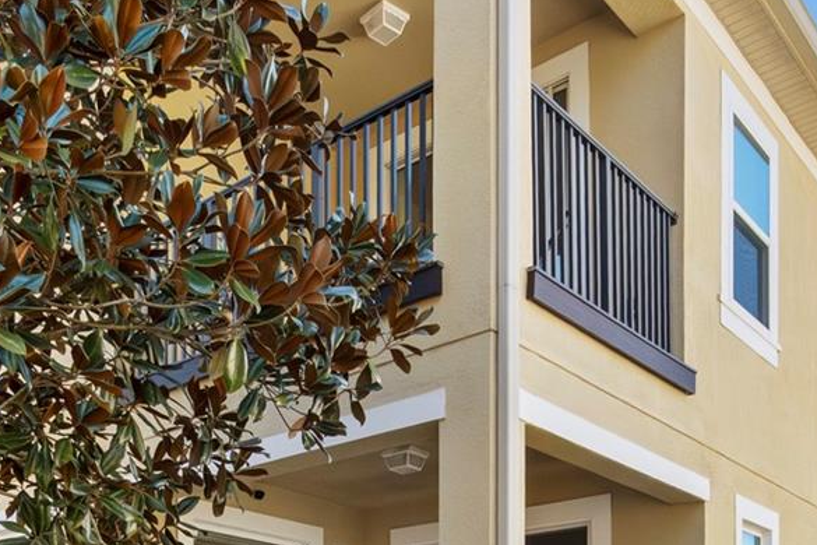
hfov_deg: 47.2
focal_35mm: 41
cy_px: 691
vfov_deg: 27.7
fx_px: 930
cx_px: 338
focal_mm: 10
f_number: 9
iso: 3200
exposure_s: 1/640
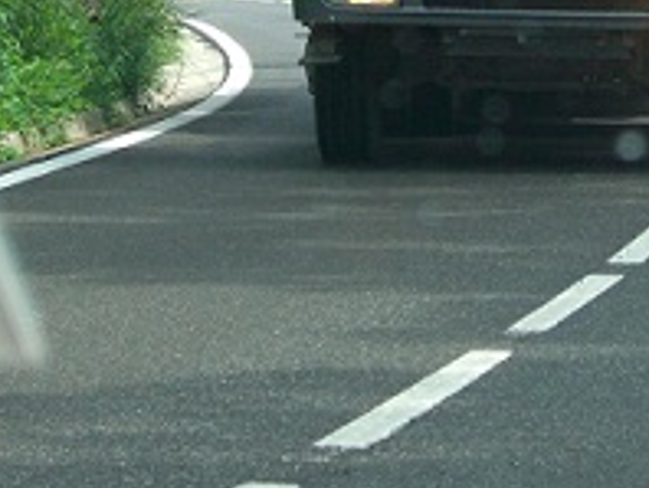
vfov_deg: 5.4
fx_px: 5143
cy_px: -97
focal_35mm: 274
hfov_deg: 7.2
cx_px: 597
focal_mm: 19.4
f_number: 4.8
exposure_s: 1/160
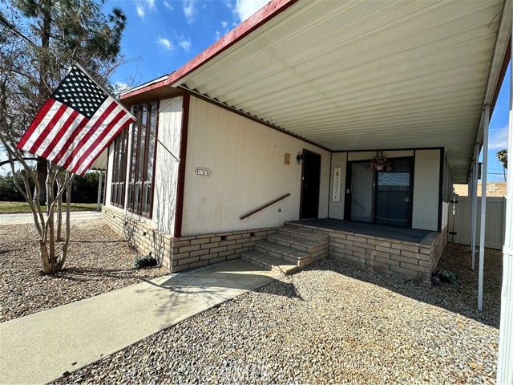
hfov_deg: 102.1
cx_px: 256
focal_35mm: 14
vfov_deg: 85.7
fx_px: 207
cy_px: 192
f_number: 2.2
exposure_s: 1/861
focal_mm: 2.22
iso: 40
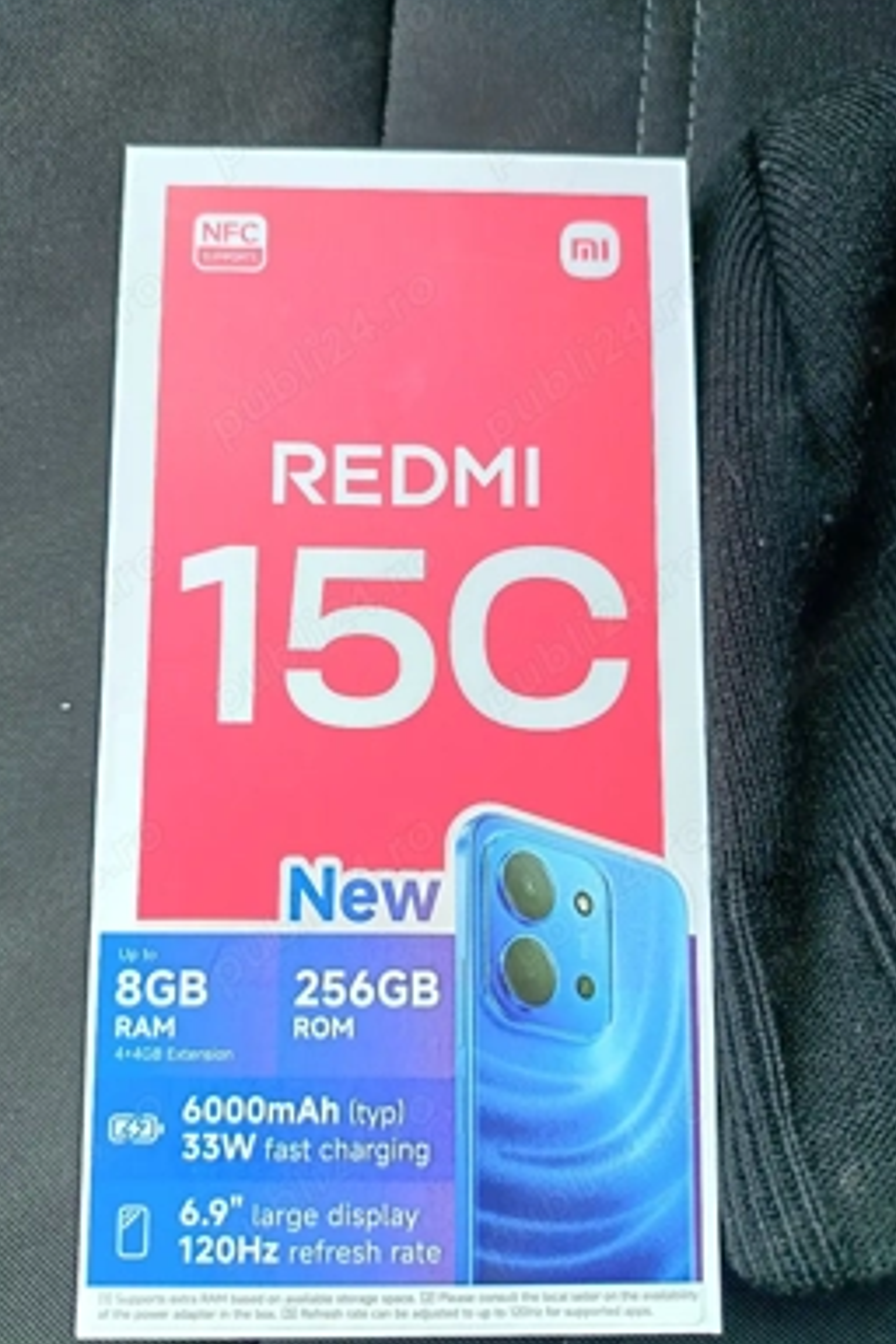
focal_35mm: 26
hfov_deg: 49.4
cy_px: 672
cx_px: 392
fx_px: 971
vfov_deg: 69.4
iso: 140
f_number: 1.75
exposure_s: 1/100
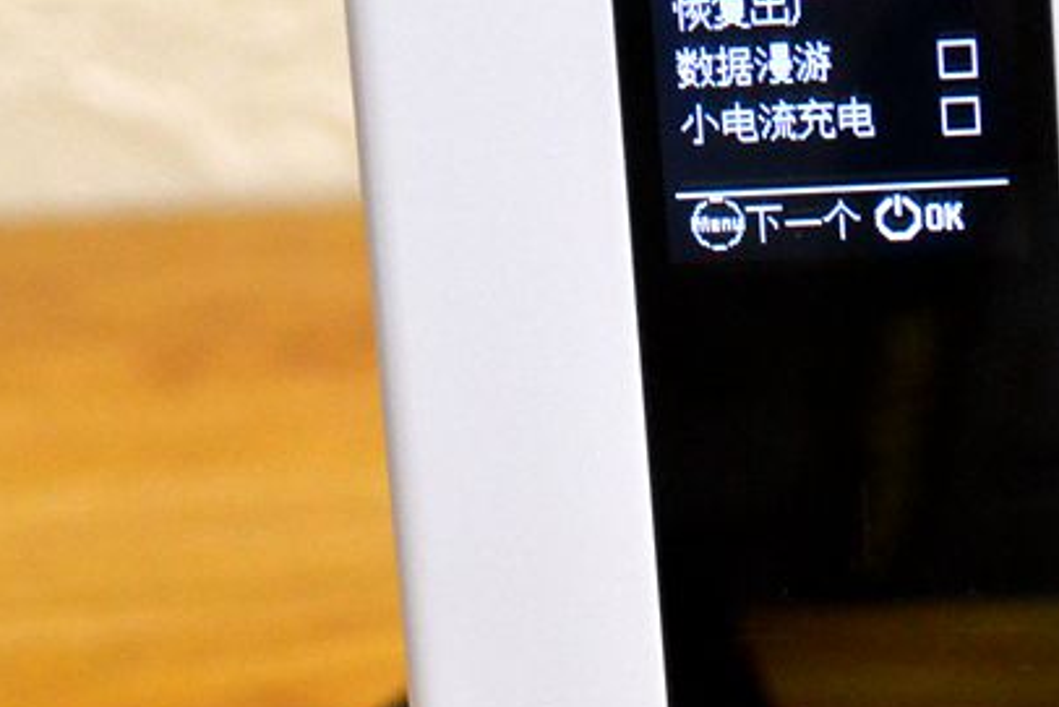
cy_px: -35
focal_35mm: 132
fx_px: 3892
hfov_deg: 15.5
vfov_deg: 10.3
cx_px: 683
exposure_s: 1/60
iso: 1250
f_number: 5
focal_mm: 35
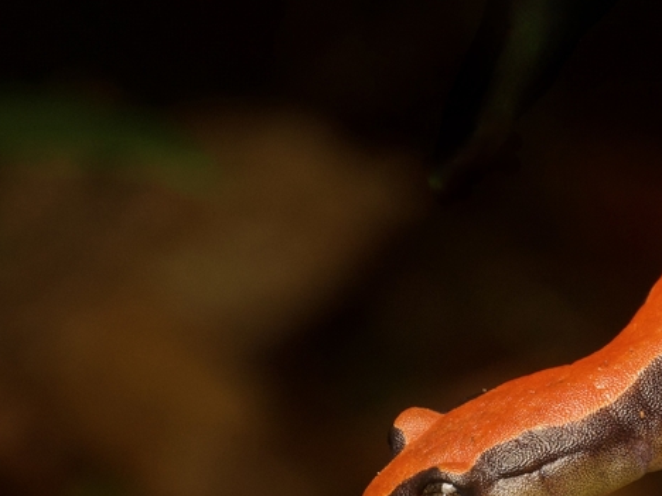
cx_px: 644
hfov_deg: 6.8
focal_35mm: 292
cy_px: 546
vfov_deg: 5.1
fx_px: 5584
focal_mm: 60
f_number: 9
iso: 800
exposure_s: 1/60
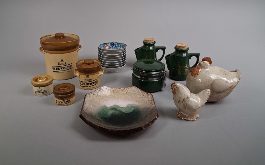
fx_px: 217
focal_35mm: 30
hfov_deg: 62.9
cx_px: 127
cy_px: 63
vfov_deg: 41.6
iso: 250
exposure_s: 1/50
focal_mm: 4
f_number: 1.8
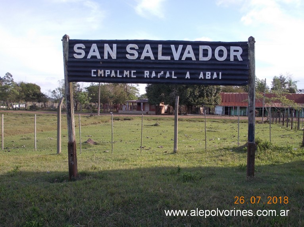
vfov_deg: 33.6
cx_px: 152
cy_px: 114
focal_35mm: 43
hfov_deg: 43.9
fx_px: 378
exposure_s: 1/400
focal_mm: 6.1
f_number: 3.3
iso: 80
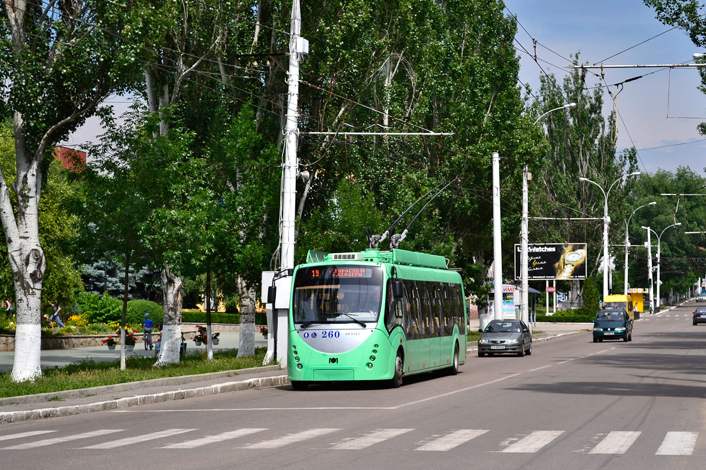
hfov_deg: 24.6
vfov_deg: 16.6
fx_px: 1618
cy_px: 235
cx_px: 353
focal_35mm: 82
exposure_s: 1/500
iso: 100
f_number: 5.6
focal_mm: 55
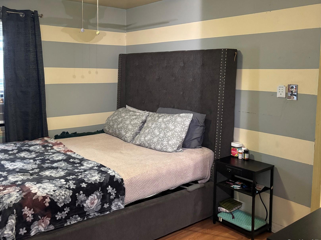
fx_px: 306
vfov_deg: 42.7
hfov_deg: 54.8
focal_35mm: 33
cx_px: 124
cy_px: 94
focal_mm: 5.96
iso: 640
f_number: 1.6
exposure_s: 1/40
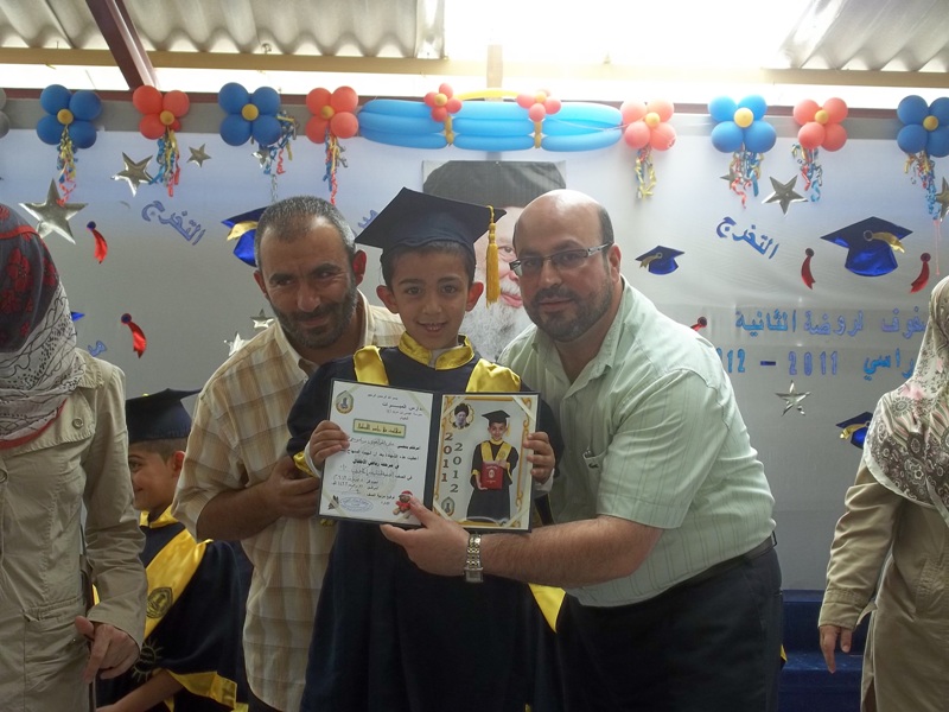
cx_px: 474
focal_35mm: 46
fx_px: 1261
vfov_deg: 31.5
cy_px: 356
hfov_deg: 41.2
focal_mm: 8.2
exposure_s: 1/80
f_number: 3.5
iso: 64
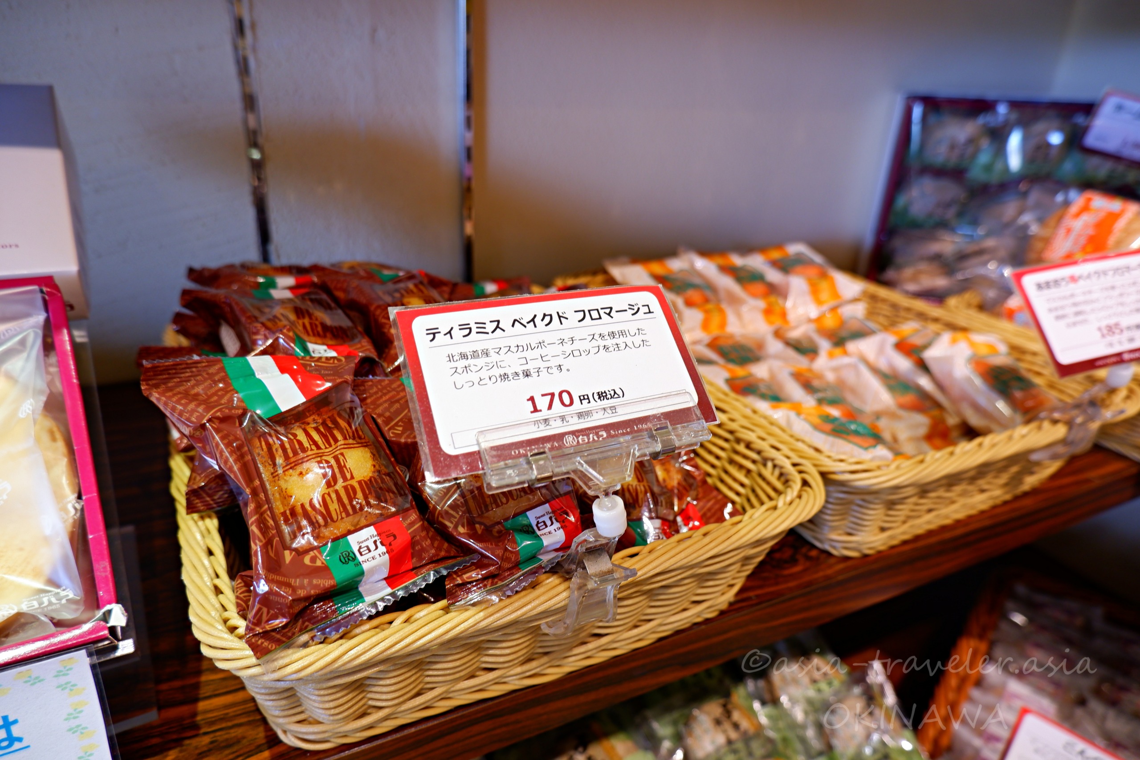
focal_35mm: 23
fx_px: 728
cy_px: 380
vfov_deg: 55.1
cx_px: 570
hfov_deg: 76.1
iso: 200
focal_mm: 15
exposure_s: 1/34
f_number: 3.5
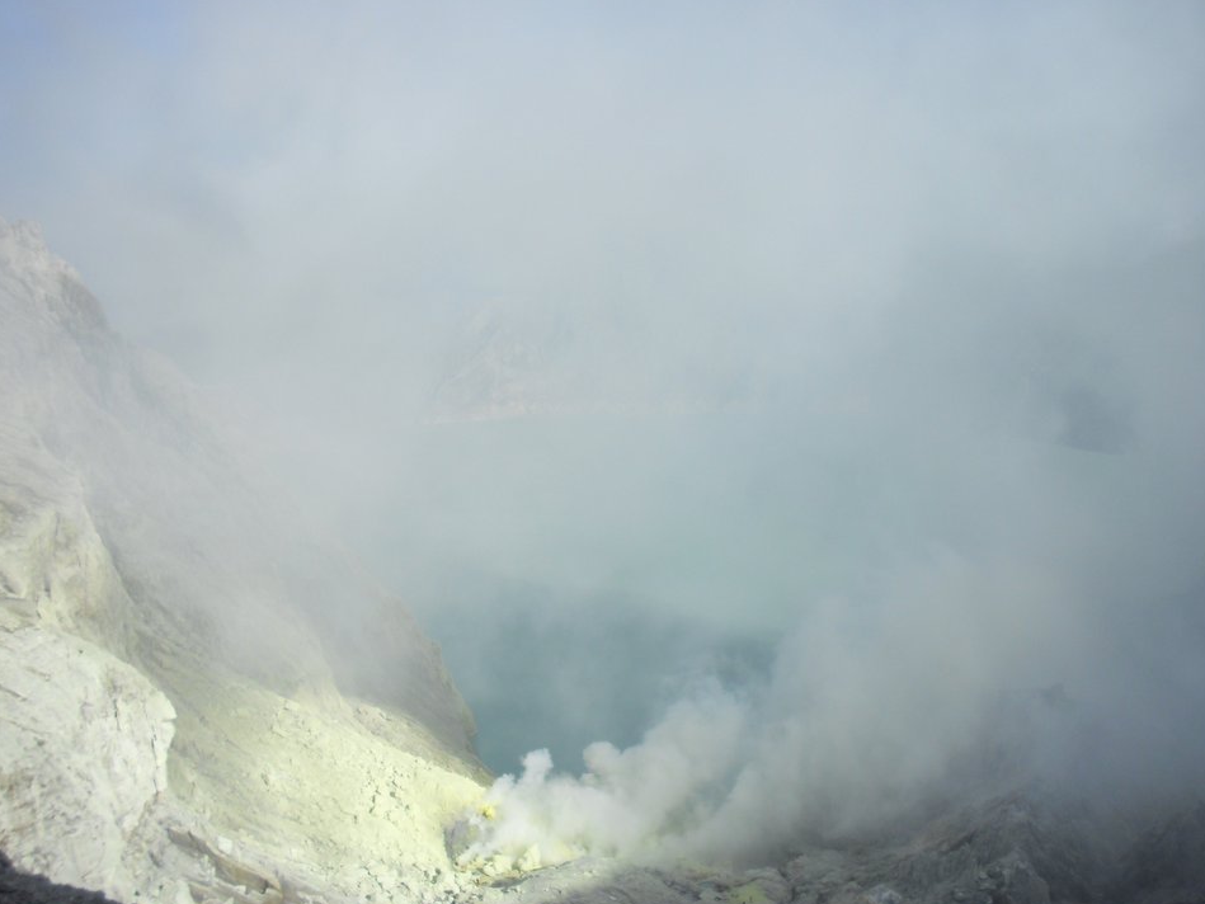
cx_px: 604
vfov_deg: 35.1
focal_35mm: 41
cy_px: 475
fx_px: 1427
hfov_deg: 45.8
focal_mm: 6.2
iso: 100
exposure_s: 1/400
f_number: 8
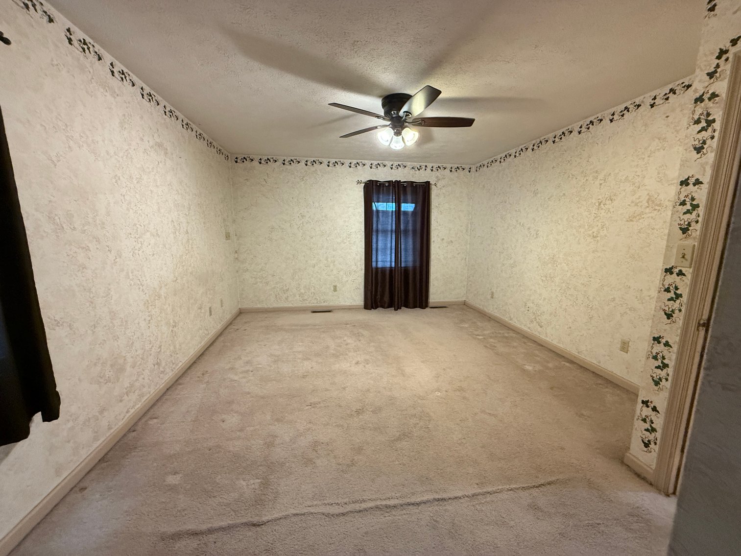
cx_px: 370
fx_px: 300
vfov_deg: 85.7
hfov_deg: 102.1
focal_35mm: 14
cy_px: 278
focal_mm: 2.22
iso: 500
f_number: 2.2
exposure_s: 1/60
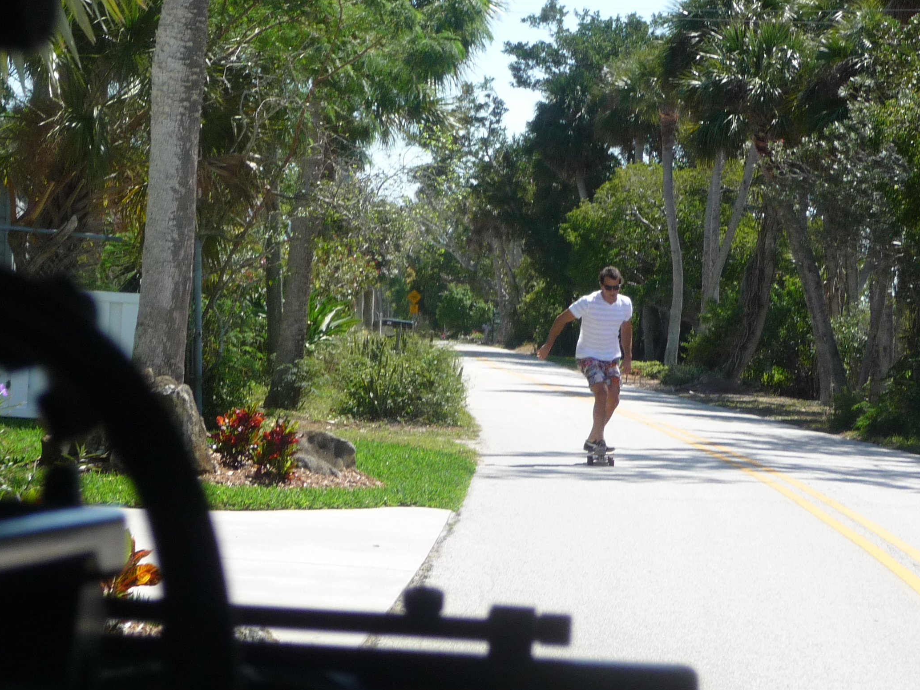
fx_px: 3455
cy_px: 368
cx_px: 439
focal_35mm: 130
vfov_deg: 11.4
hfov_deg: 15.2
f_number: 4.6
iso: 100
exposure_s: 1/320
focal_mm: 13.1
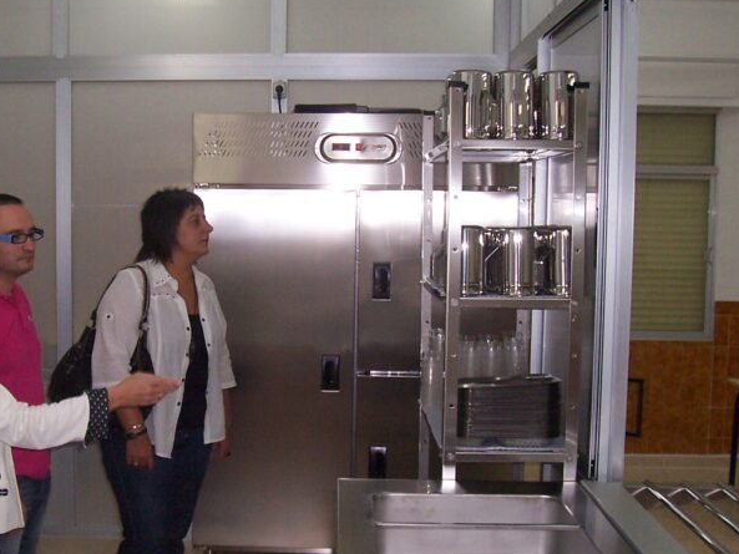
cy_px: 332
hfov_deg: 34.7
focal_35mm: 55
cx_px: 264
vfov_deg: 26.5
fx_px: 1174
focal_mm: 5.6
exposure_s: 1/60
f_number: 2.7
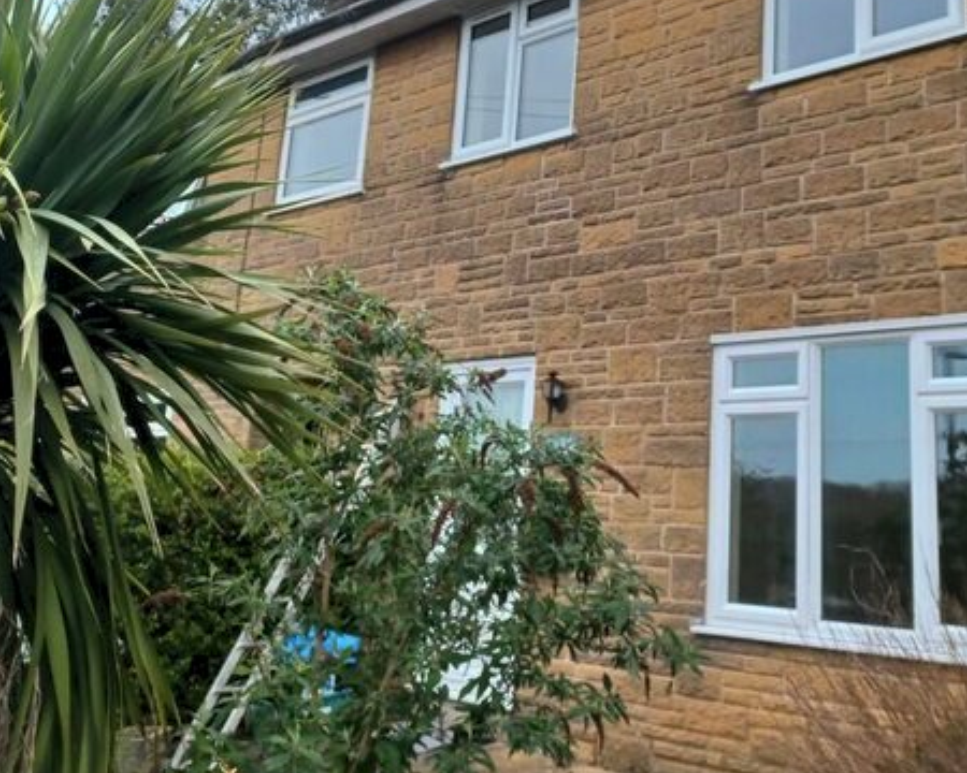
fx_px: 1088
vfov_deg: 38.7
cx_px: 634
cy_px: 257
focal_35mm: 38
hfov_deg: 47.3
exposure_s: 1/163
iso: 32
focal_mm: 4.6
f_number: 1.8
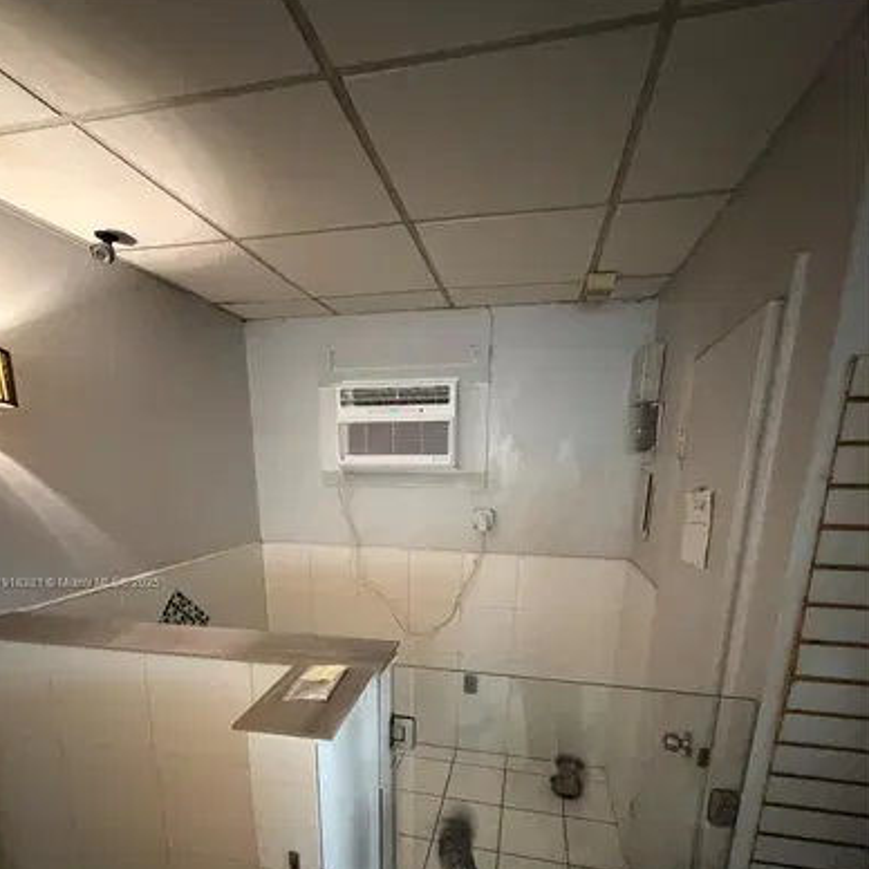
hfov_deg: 84.0
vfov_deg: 81.0
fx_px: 483
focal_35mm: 17
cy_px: 583
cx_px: 426
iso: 1250
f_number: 2.2
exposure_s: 1/40
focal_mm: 2.22
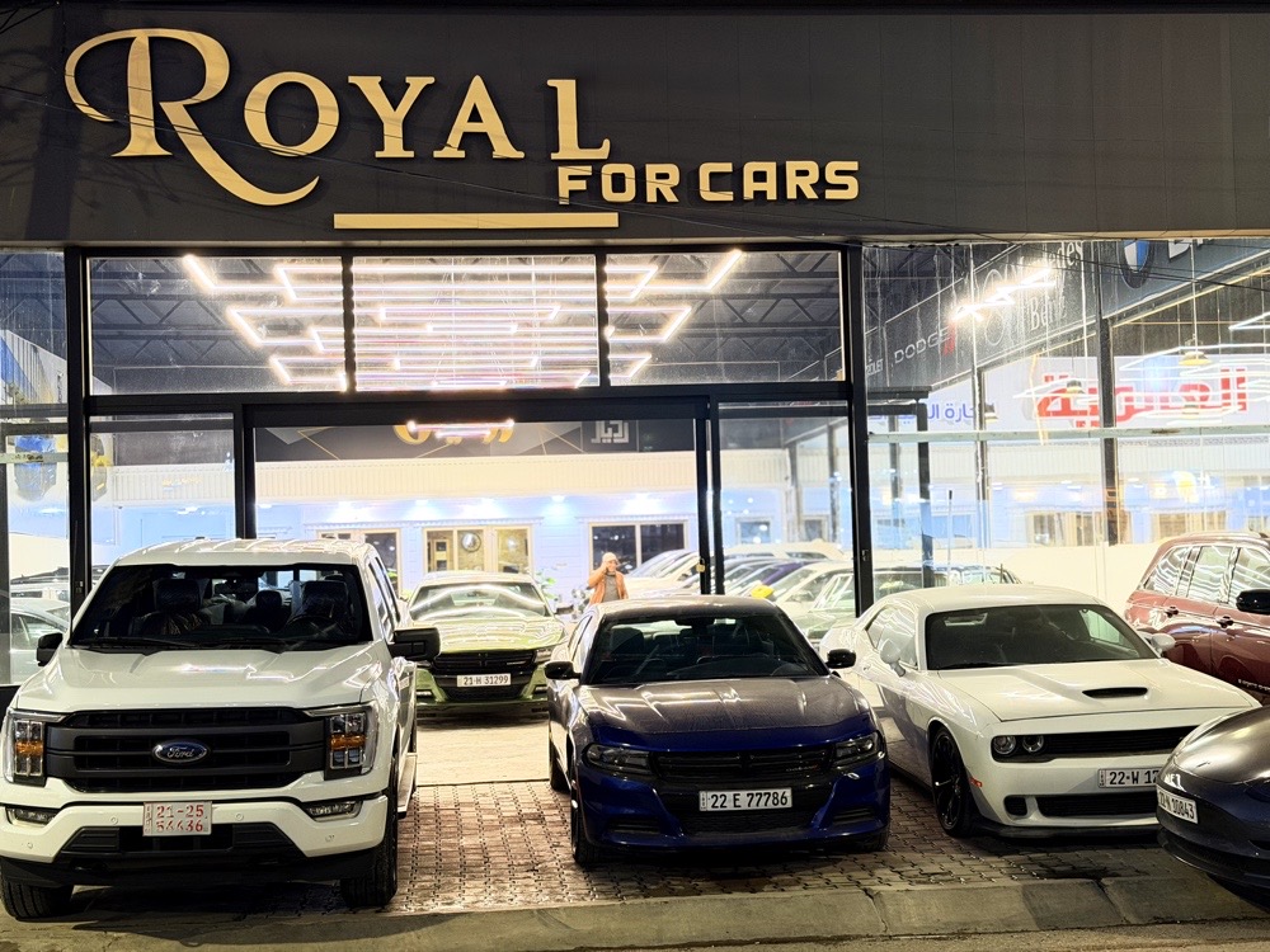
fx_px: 1761
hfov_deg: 39.7
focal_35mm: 48
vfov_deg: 30.3
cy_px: 476
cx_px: 635
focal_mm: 6.76
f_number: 1.78
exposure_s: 1/33
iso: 500
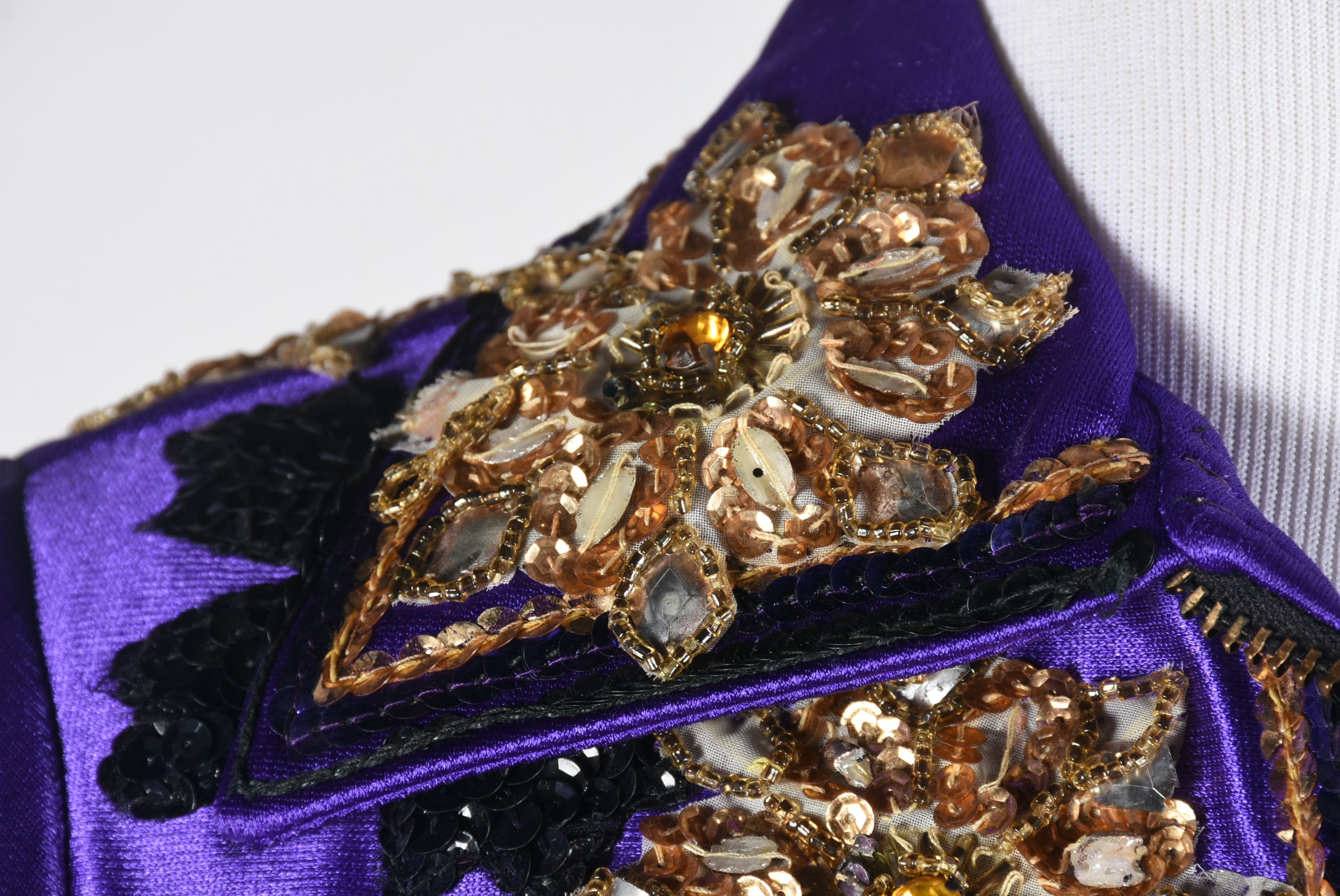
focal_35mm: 210
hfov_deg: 9.8
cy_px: 448
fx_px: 7822
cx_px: 670
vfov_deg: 6.6
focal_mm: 140
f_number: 13
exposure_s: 1/125
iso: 320
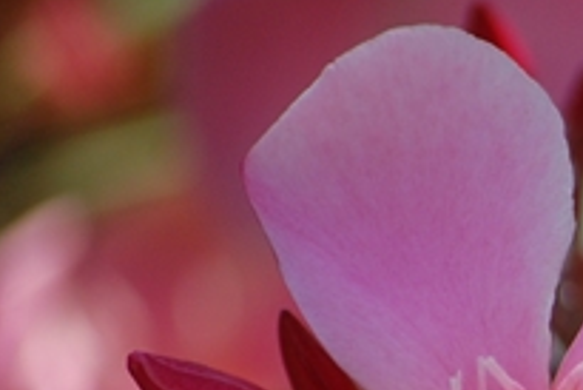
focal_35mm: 740
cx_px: 865
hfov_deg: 2.8
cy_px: 494
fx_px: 11992
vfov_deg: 1.9
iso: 400
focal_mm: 160
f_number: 5.3
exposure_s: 1/640
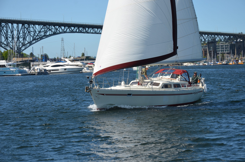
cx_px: 122
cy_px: 81
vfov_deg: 13.0
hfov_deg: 19.5
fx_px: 713
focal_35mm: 105
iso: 200
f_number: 7.1
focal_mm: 70
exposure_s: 1/800
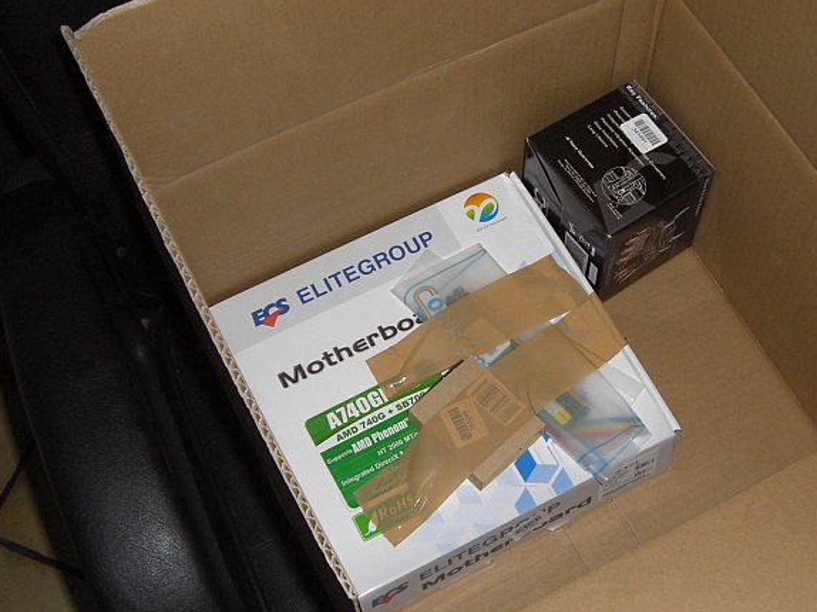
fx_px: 1250
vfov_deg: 27.5
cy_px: 307
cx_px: 525
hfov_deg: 35.9
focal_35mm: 53
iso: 200
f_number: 2.7
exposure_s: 1/60
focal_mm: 6.2
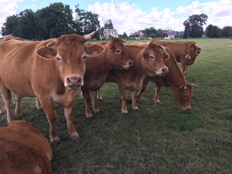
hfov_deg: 61.7
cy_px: 87
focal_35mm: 29
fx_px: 194
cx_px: 116
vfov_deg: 48.2
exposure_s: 1/222
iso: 25
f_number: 2.2
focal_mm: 4.15
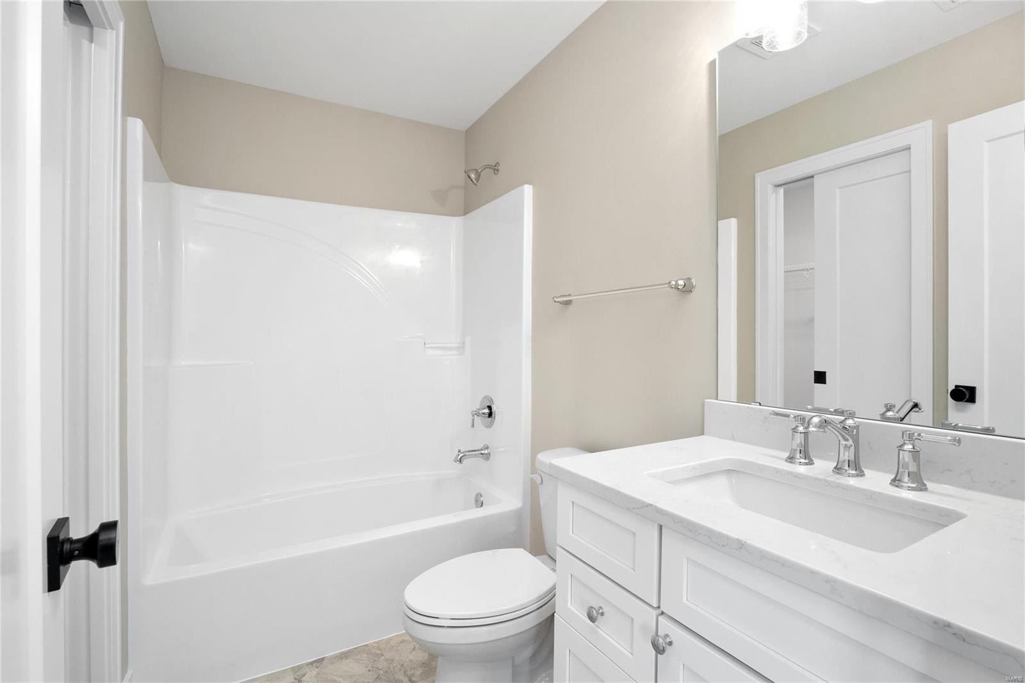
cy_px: 342
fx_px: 455
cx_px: 512
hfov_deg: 96.7
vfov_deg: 73.7
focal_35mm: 16
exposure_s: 1/6
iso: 400
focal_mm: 8
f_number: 8
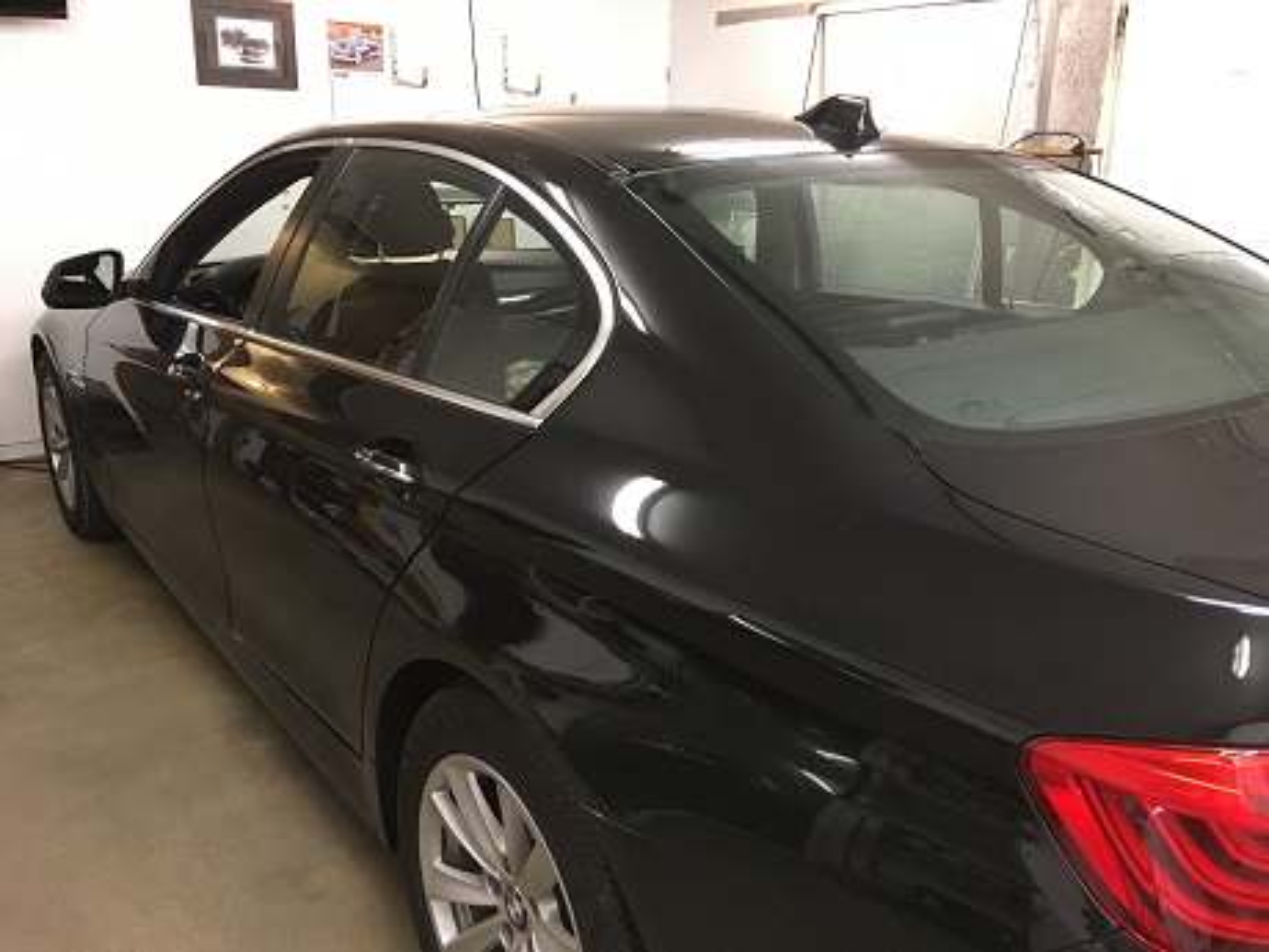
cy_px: 476
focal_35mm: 29
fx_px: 1063
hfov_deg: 61.7
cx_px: 634
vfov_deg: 48.2
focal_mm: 4.15
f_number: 2.2
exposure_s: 1/30
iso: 160
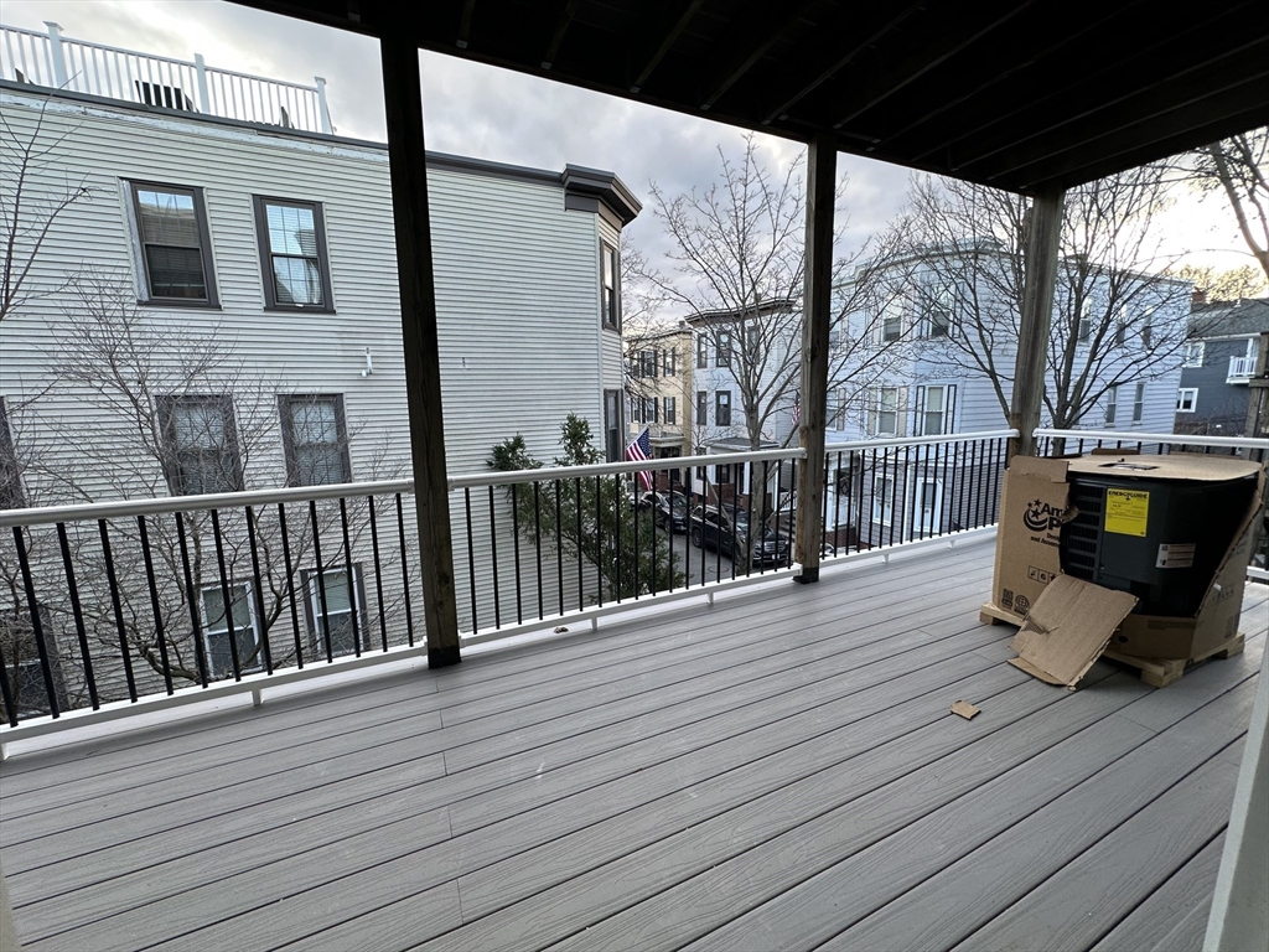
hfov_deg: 102.1
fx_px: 513
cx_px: 634
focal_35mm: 14
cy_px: 476
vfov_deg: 85.7
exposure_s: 1/99
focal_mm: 2.22
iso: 64
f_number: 2.2
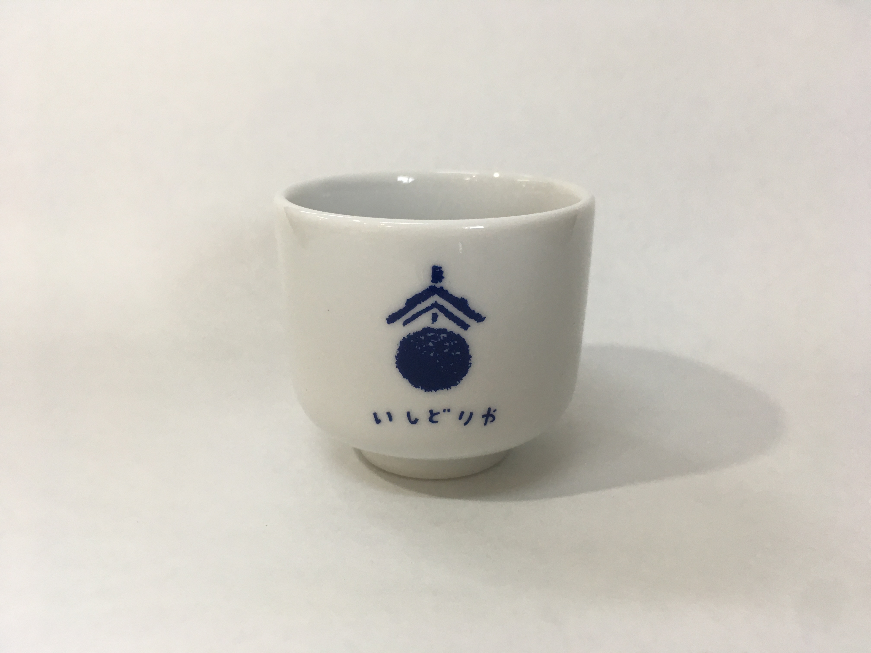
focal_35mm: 29
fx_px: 730
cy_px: 326
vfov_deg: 48.2
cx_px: 436
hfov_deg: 61.7
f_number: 2.2
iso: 40
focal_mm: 4.15
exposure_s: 1/33
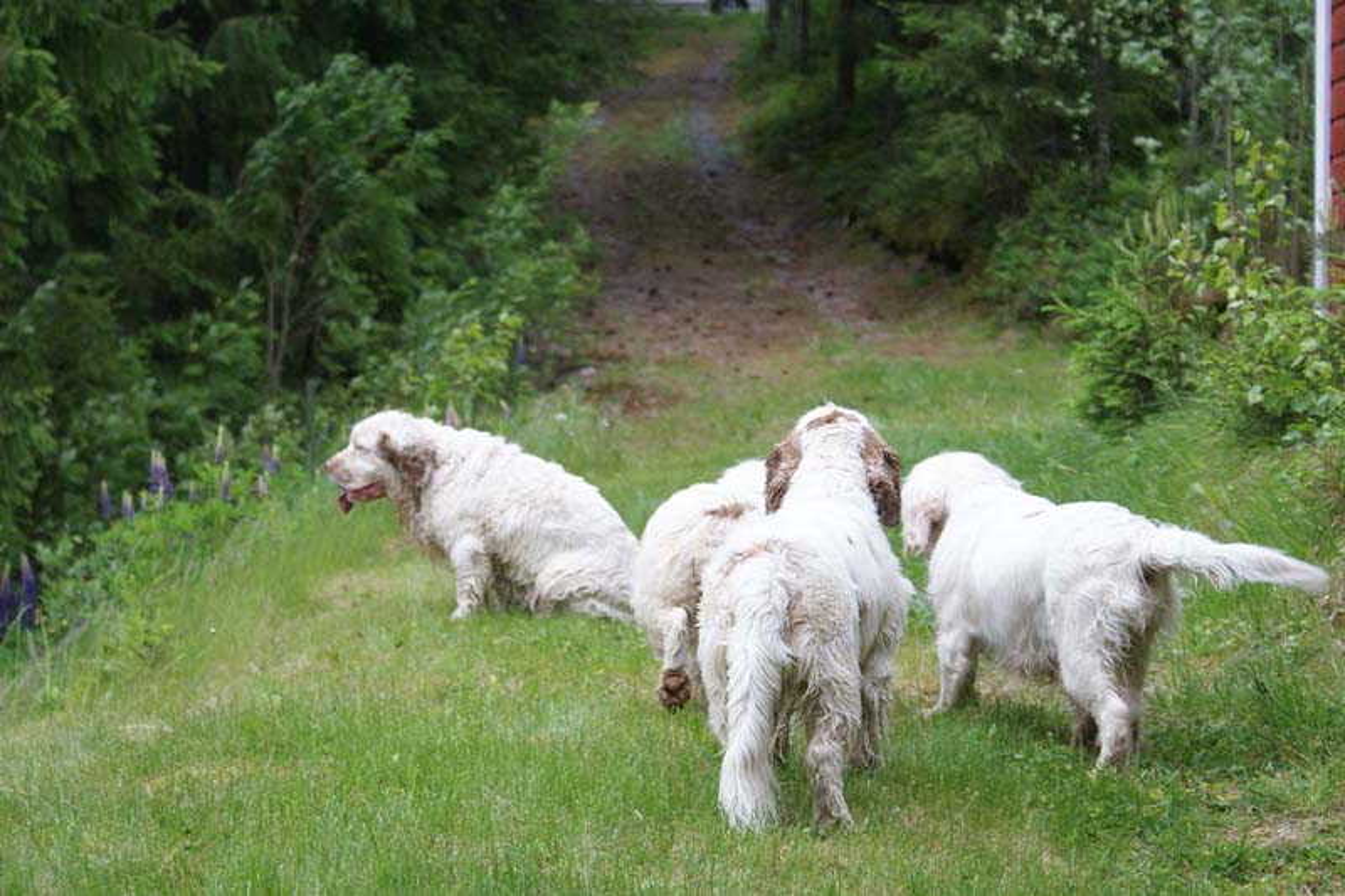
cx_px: 672
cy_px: 448
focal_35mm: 105
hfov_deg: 19.5
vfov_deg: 13.0
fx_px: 3922
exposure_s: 1/125
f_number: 5.6
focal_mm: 70
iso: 200
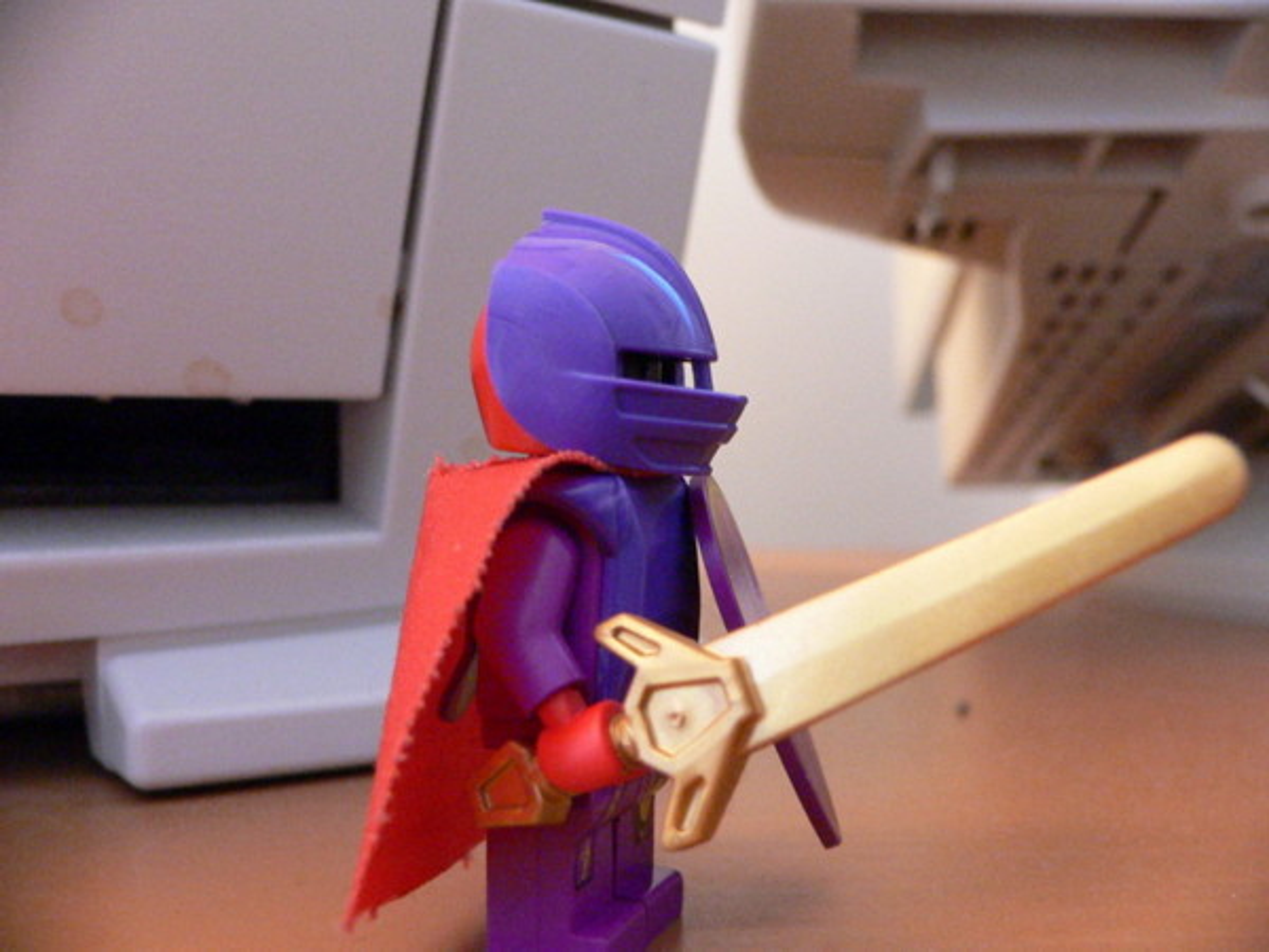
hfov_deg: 52.6
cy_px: 476
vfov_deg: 40.7
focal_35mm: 35
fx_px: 1283
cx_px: 634
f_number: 2.8
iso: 400
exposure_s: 1/13
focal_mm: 4.6
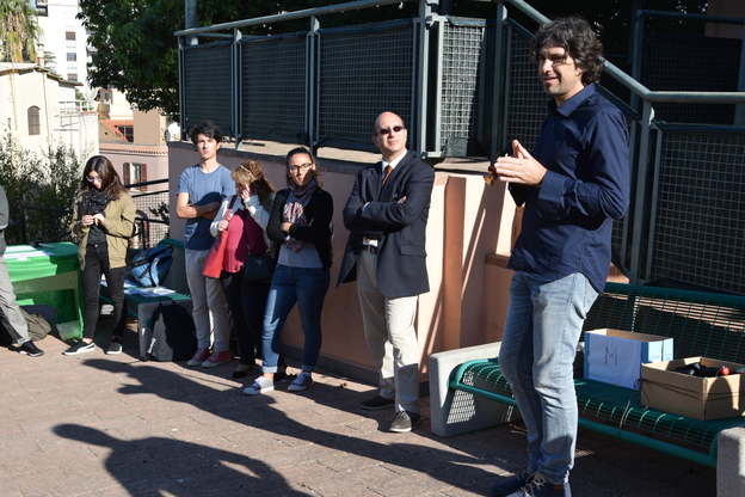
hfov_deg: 43.6
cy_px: 248
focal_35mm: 45
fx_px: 931
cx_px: 372
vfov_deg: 29.9
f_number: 8
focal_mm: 30
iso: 200
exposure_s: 1/320
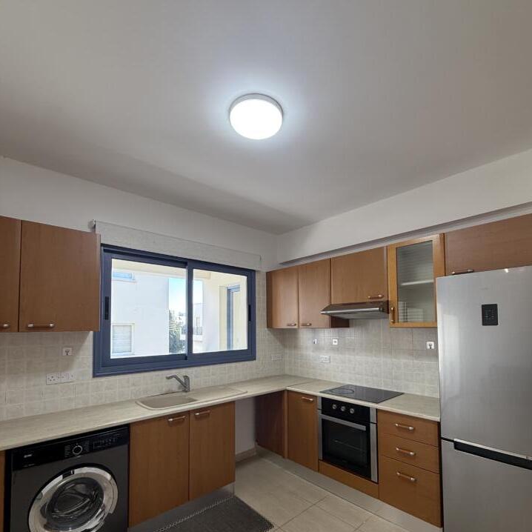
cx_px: 273
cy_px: 318
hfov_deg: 84.0
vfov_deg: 83.0
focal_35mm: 17
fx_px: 296
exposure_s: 1/100
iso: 64
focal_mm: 2.22
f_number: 2.2
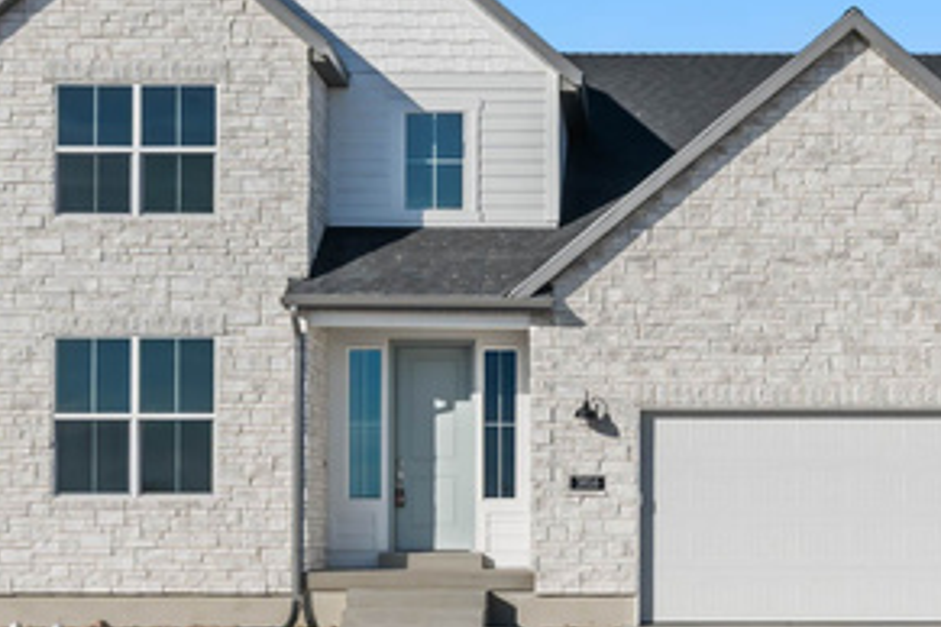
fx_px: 1725
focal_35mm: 66
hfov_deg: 30.3
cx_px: 624
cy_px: 291
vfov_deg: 20.6
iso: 320
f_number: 8
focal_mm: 30
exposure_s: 1/500
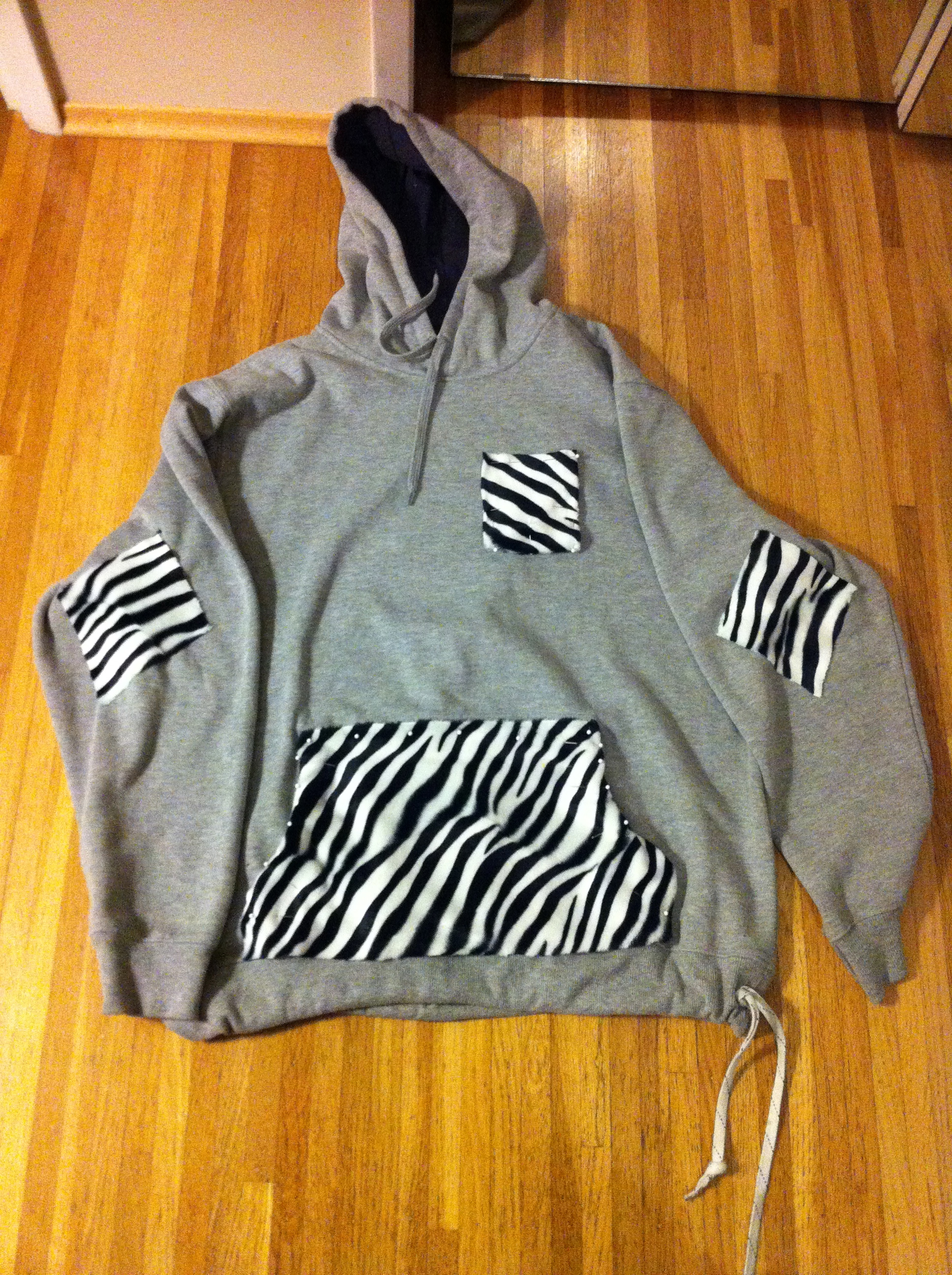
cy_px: 638
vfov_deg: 52.7
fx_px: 1287
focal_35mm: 35
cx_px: 476
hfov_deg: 40.6
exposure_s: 1/15
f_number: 2.8
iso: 500
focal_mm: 3.85
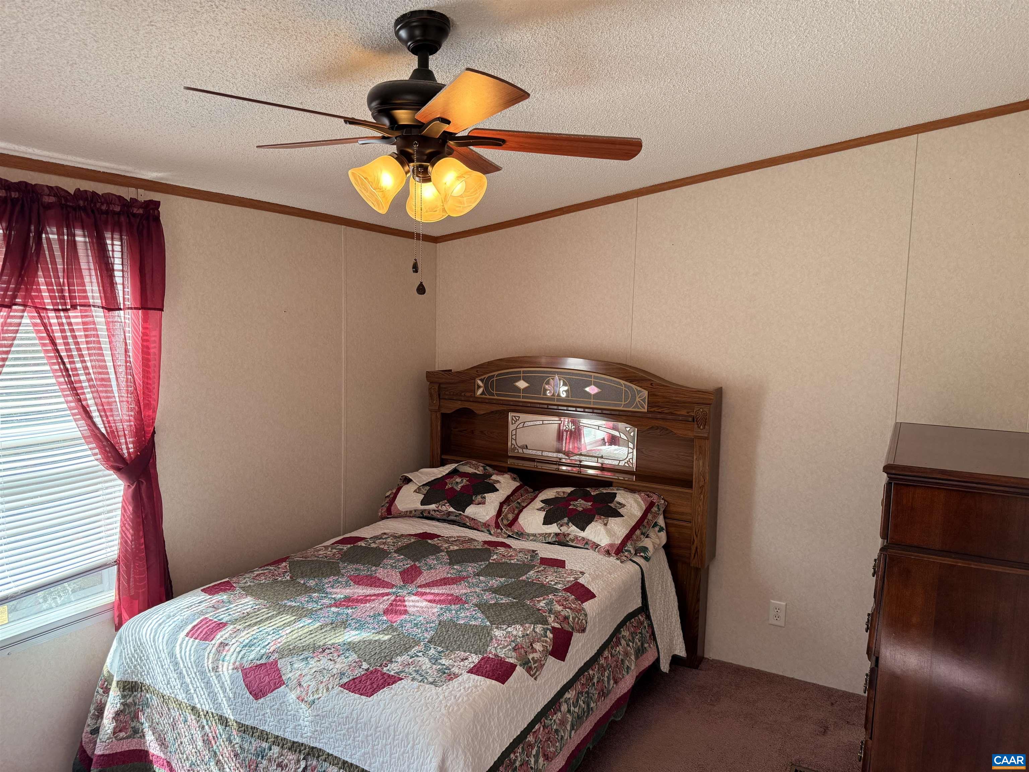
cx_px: 514
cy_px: 386
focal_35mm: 24
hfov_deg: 71.6
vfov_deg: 56.8
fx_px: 713
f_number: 1.78
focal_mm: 6.76
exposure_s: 1/240
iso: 160
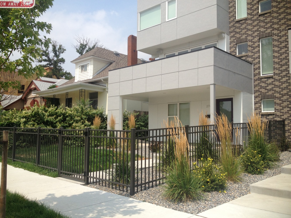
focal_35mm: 35
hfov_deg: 52.6
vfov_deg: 40.7
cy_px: 109
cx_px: 146
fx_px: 294
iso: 50
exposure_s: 1/2208
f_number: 2.4
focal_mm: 4.28
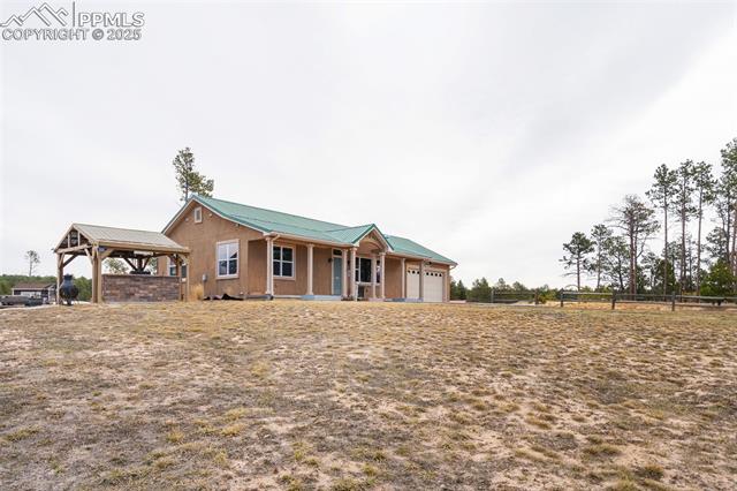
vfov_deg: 59.4
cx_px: 368
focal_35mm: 21
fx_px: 430
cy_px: 246
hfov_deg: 81.2
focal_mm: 21
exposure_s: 1/125
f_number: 5.6
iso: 100
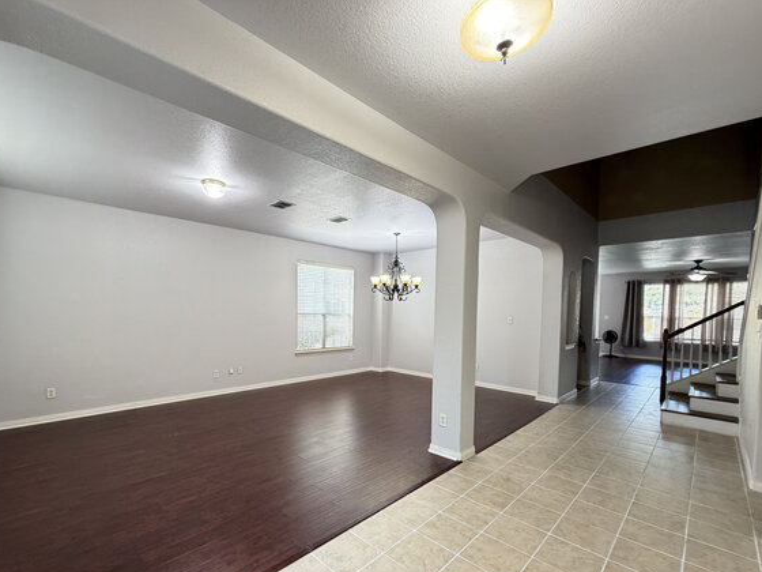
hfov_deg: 94.3
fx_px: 352
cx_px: 352
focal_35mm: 16
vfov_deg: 77.7
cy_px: 325
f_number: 2.2
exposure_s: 1/60
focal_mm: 2.22
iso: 320
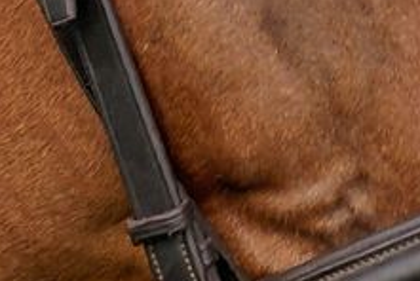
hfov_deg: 21.5
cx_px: 302
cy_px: -46
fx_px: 1098
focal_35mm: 94
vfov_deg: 14.2
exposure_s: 1/1111
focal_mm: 4.69
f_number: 1.8
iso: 50
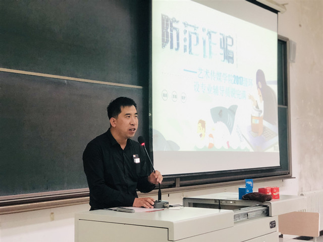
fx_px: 532
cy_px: 121
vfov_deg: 25.7
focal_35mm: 57
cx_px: 162
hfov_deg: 33.8
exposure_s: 1/33
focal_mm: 6.6
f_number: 2.8
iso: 320
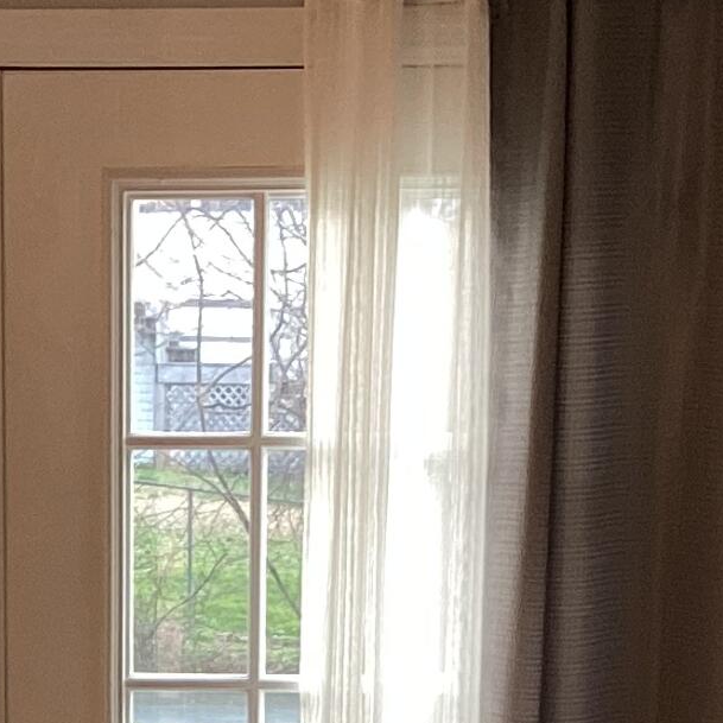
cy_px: 1079
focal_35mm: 135
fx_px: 3190
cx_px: 76
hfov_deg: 12.8
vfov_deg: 12.3
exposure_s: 1/60
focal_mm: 3.3
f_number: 2.4
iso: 50
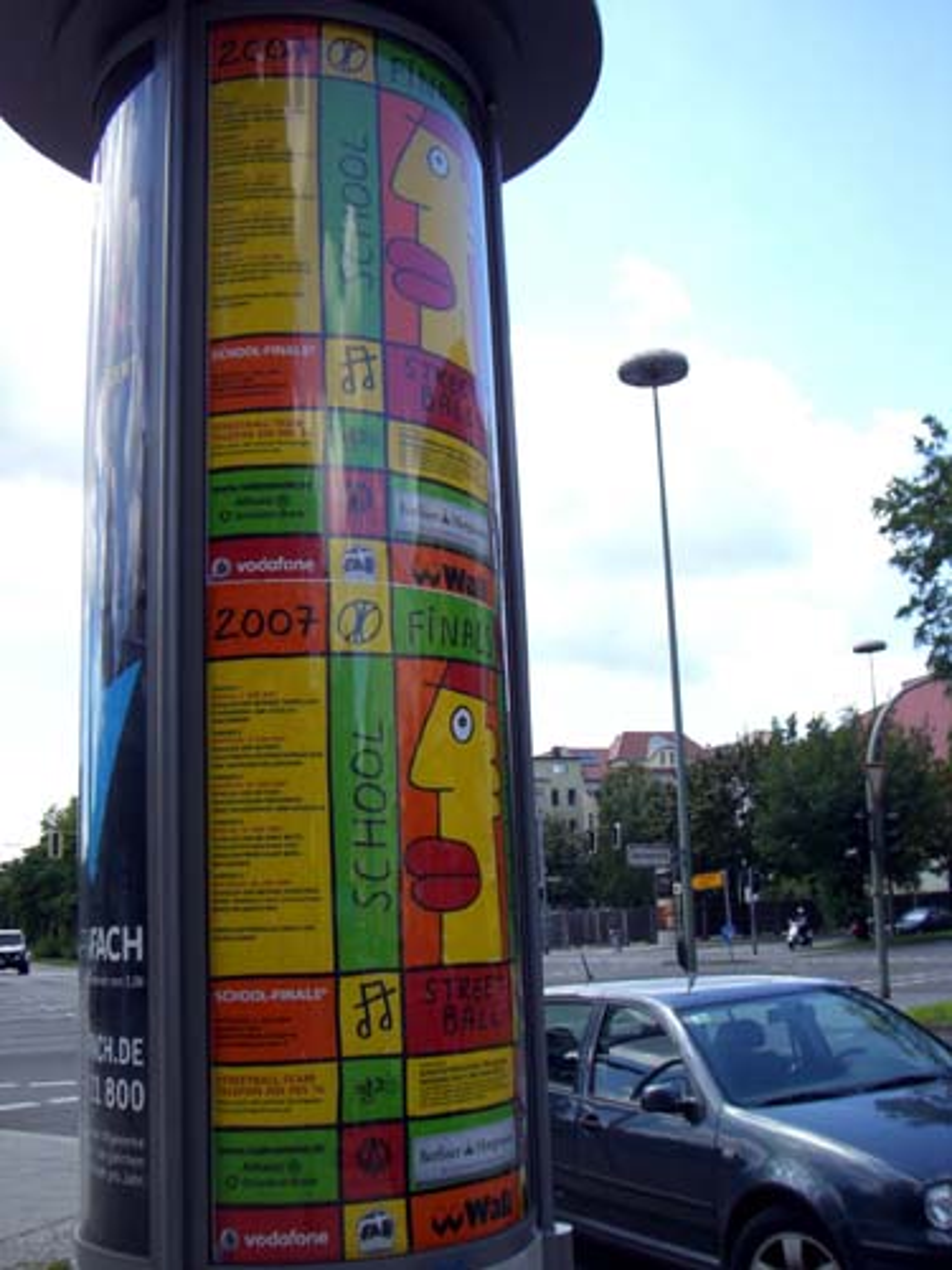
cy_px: 635
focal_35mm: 38
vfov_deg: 49.0
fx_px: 1393
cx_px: 476
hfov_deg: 37.7
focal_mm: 6.2
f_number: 2.7
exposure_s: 1/800
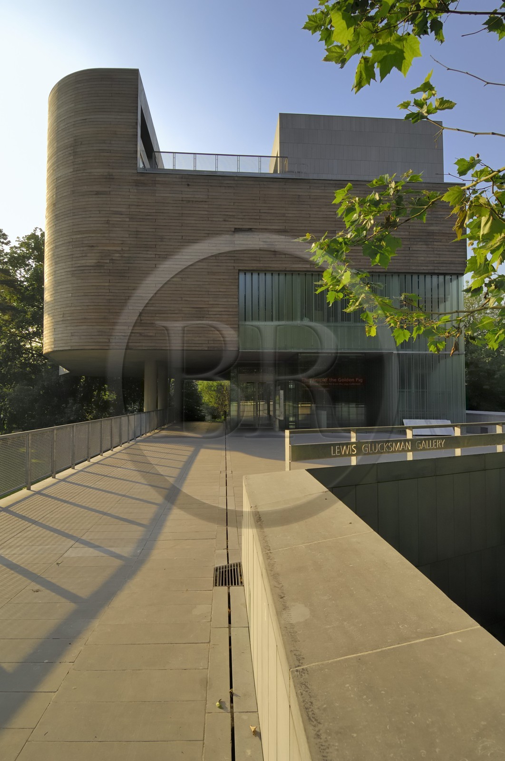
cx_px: 252
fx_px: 380
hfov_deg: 67.2
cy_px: 380
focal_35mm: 18
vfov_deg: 90.1
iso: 100
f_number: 9
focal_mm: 12
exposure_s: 1/125
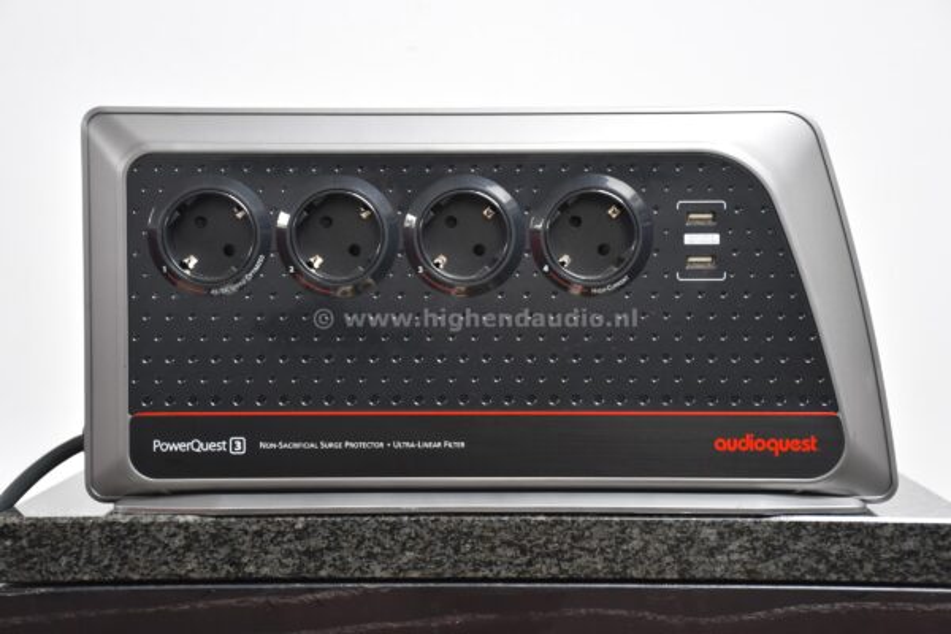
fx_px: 1783
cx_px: 476
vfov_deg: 20.2
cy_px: 317
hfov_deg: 29.9
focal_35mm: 68
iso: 900
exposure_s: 1/60
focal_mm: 45
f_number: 4.5
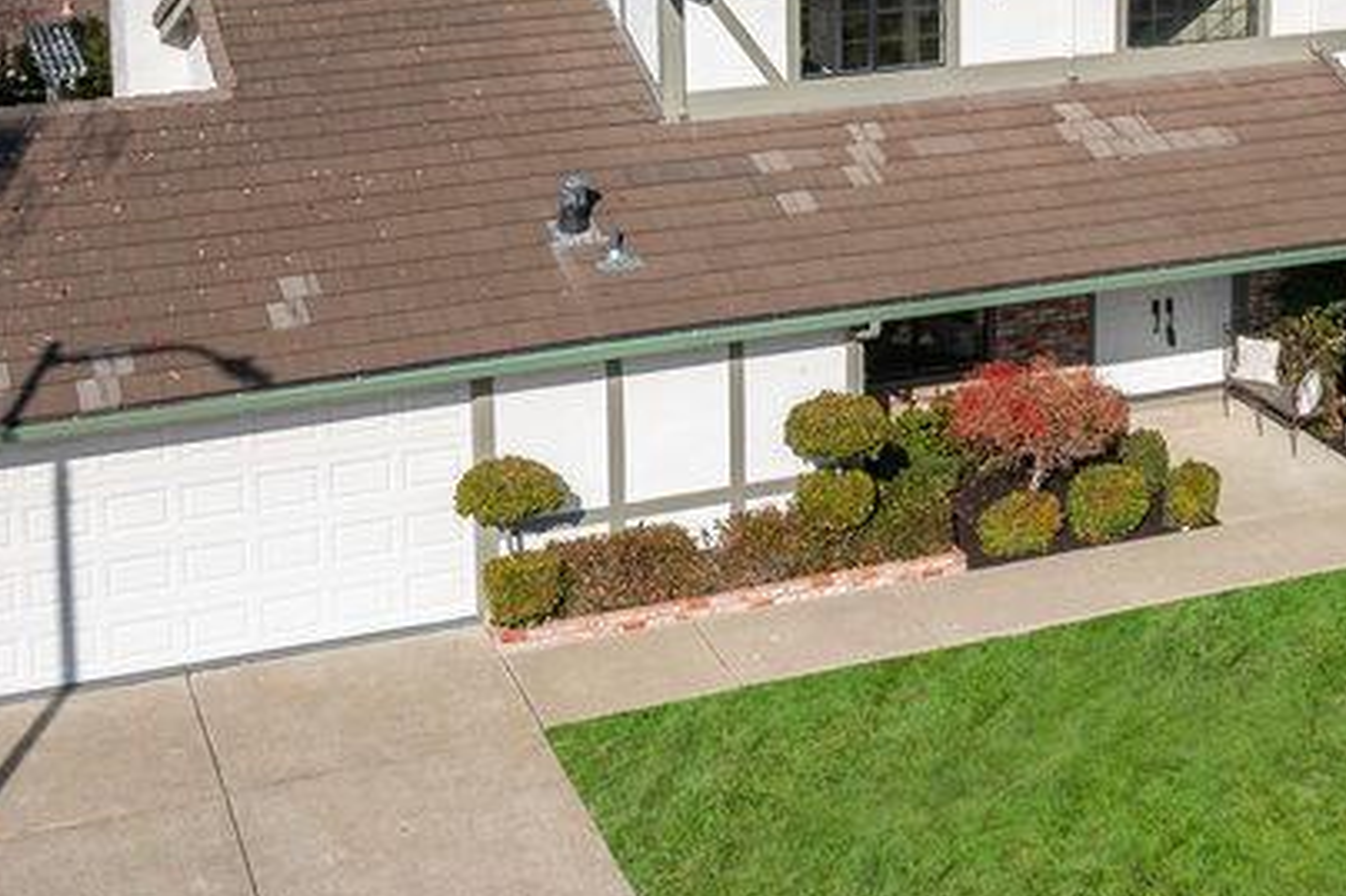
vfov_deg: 18.3
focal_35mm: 71
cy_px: -133
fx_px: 2653
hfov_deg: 28.3
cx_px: 876
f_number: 5.6
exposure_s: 1/800
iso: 100
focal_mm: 10.26
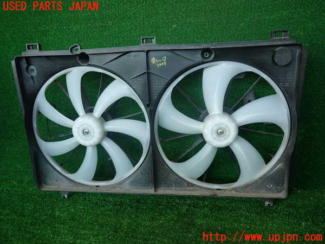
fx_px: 235
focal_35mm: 25
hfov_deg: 69.4
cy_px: 122
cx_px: 162
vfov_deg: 54.9
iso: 100
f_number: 2
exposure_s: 1/80
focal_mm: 4.5
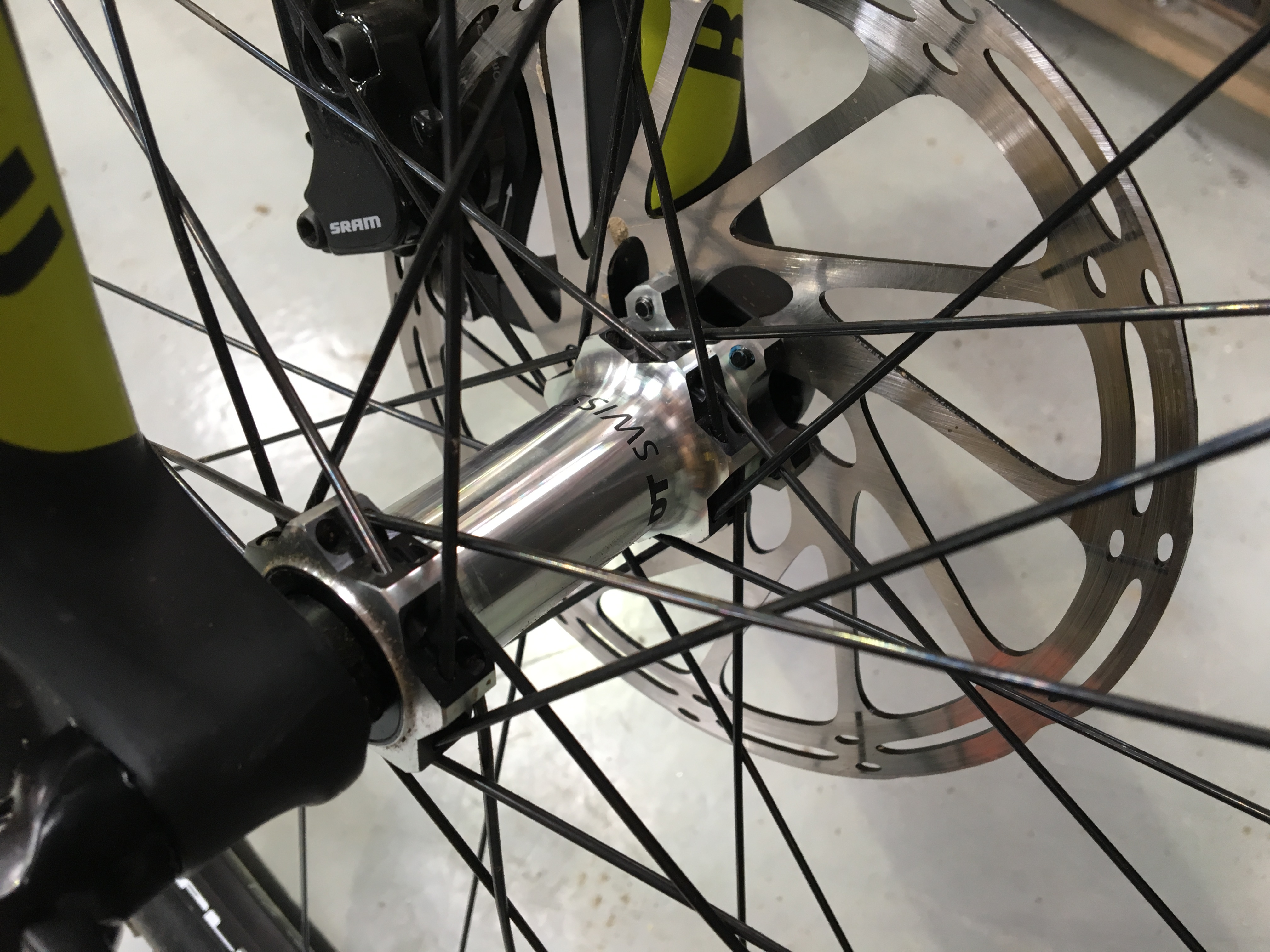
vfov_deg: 48.2
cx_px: 635
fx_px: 1064
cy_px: 476
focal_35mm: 29
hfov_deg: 61.7
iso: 100
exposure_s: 1/33
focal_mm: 4.15
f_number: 2.2
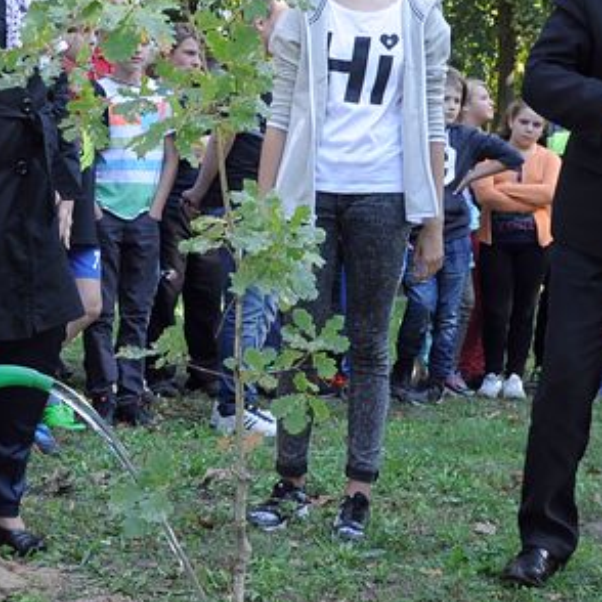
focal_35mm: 81
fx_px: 1594
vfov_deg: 21.4
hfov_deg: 21.2
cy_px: 261
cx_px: 127
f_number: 6.3
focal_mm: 22
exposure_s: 1/125
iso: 400
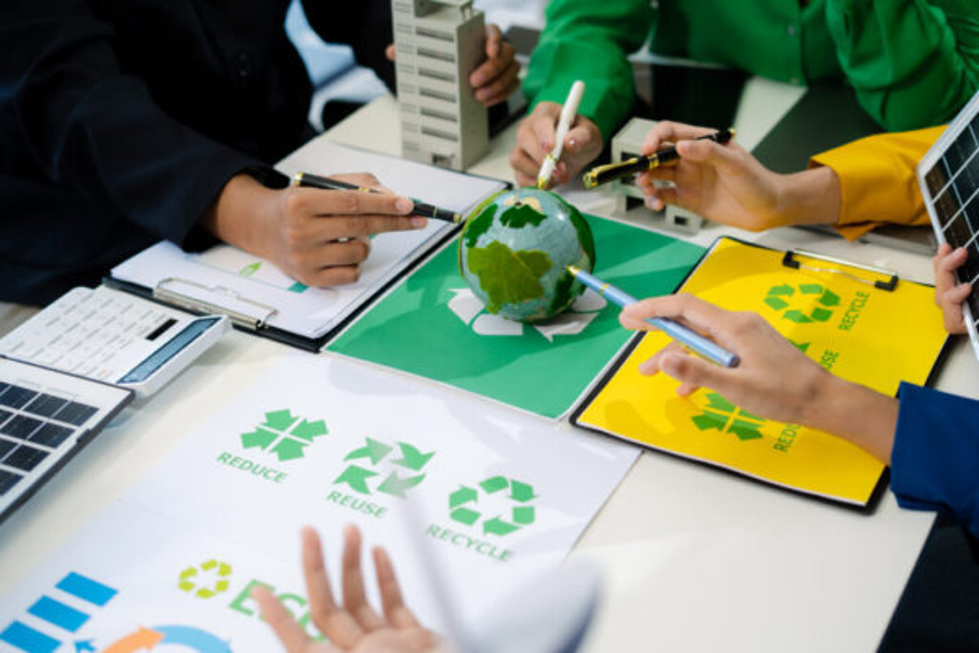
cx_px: 490
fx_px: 1360
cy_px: 326
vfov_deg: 27.0
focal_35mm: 50
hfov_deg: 39.6
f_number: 2.8
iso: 320
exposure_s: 1/125
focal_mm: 50
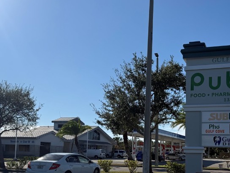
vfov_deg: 31.8
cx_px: 155
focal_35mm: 45
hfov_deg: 41.5
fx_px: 299
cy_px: 124
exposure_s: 1/9091
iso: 80
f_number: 1.78
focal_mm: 6.76
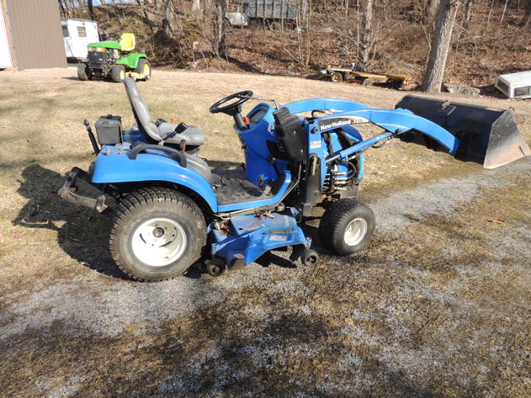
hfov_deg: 71.6
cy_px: 199
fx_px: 368
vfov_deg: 56.8
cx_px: 266
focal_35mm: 24
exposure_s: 1/500
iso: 100
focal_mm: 4.3
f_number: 3
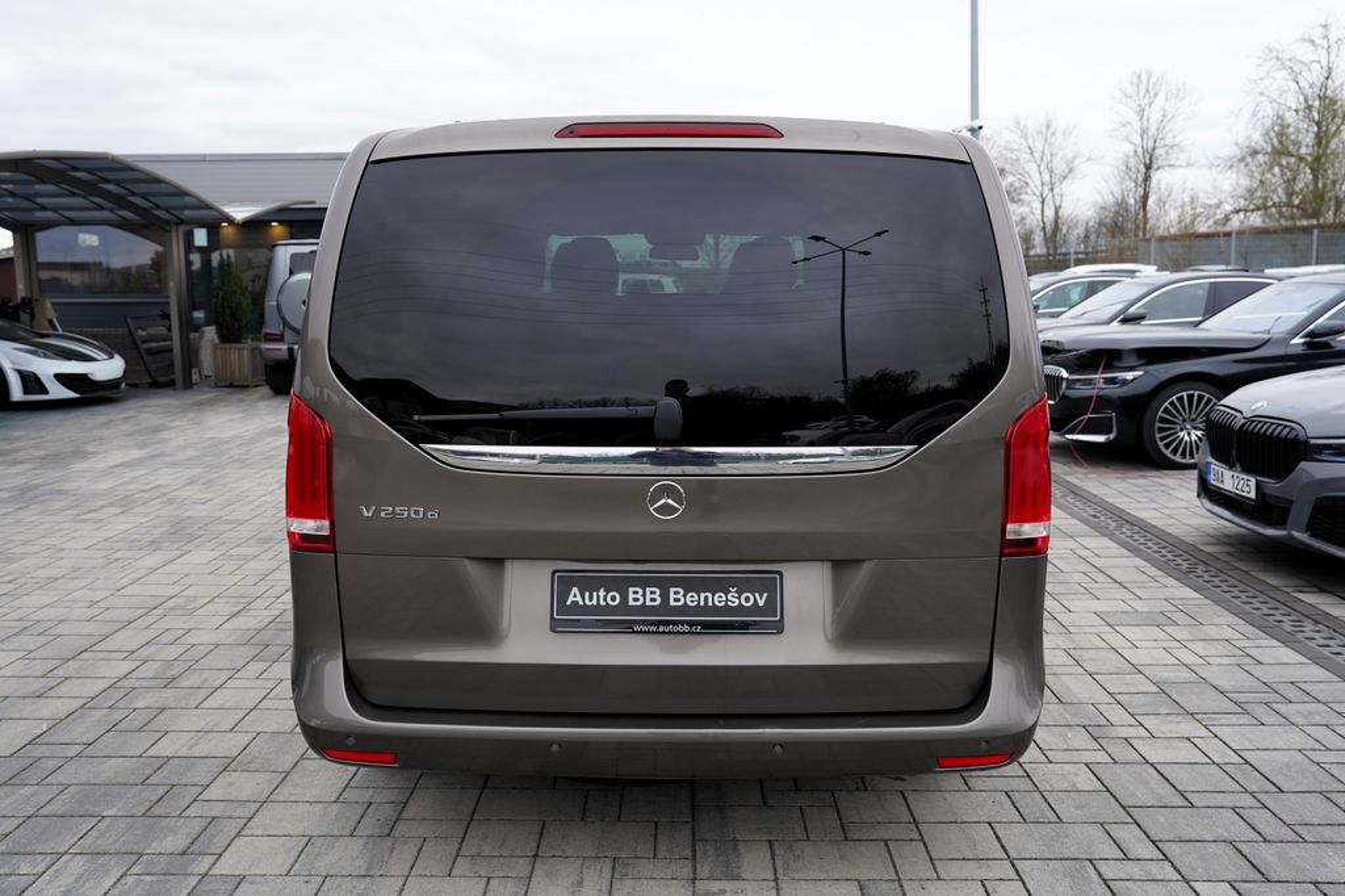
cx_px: 672
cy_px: 448
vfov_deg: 43.6
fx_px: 1120
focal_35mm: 30
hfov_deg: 61.9
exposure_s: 1/60
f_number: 4
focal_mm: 30
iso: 100
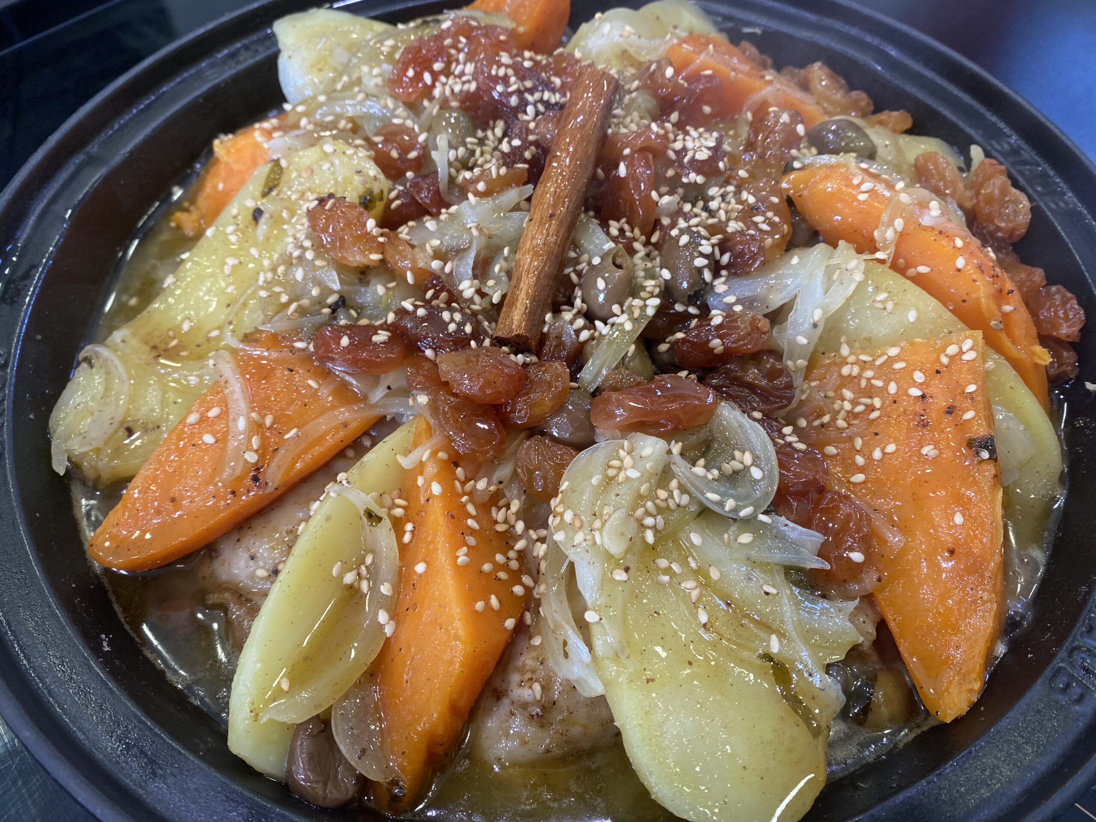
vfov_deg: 53.1
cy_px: 411
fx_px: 823
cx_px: 548
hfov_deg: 67.3
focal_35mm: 26
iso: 125
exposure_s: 1/100
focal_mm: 4.25
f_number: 1.8
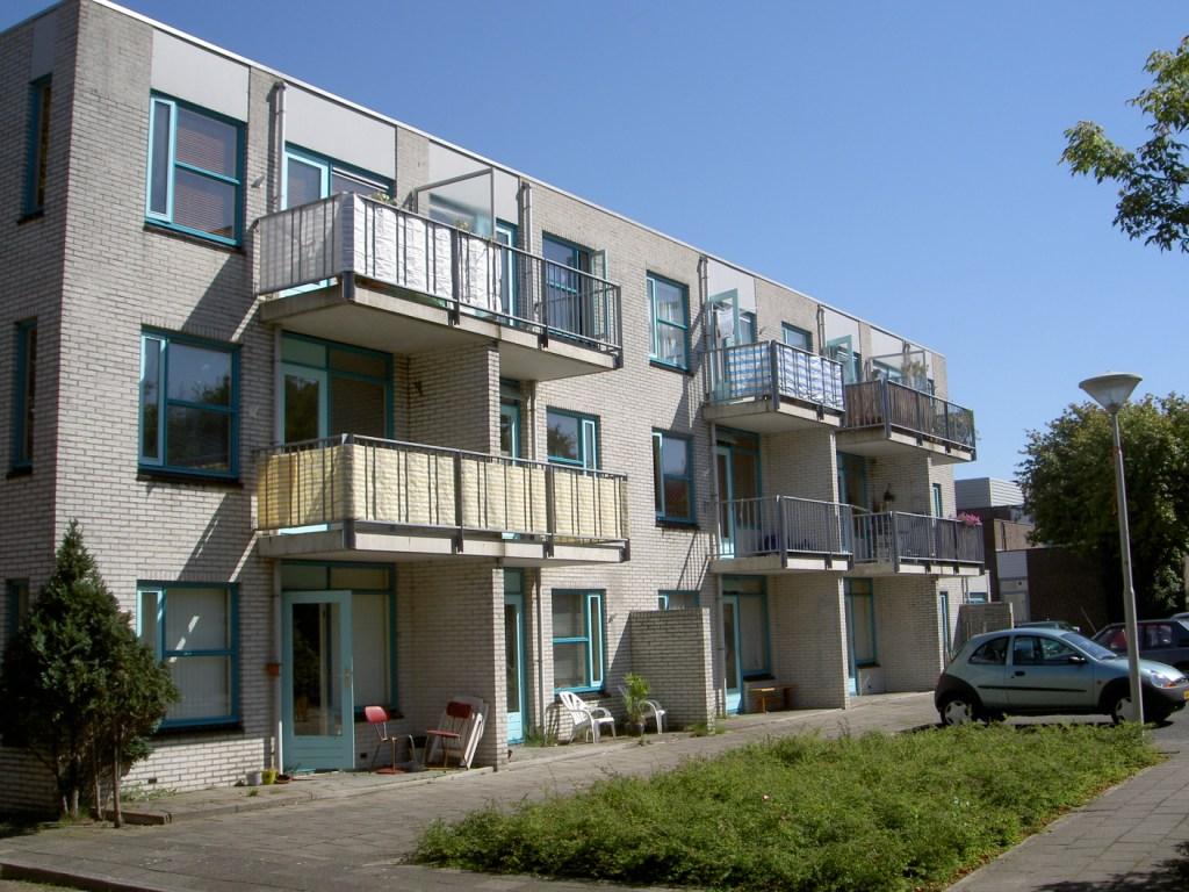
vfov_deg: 36.8
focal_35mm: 39
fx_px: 1340
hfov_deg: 47.9
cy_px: 446
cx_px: 594
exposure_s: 1/500
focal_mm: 8
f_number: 4.7
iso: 50
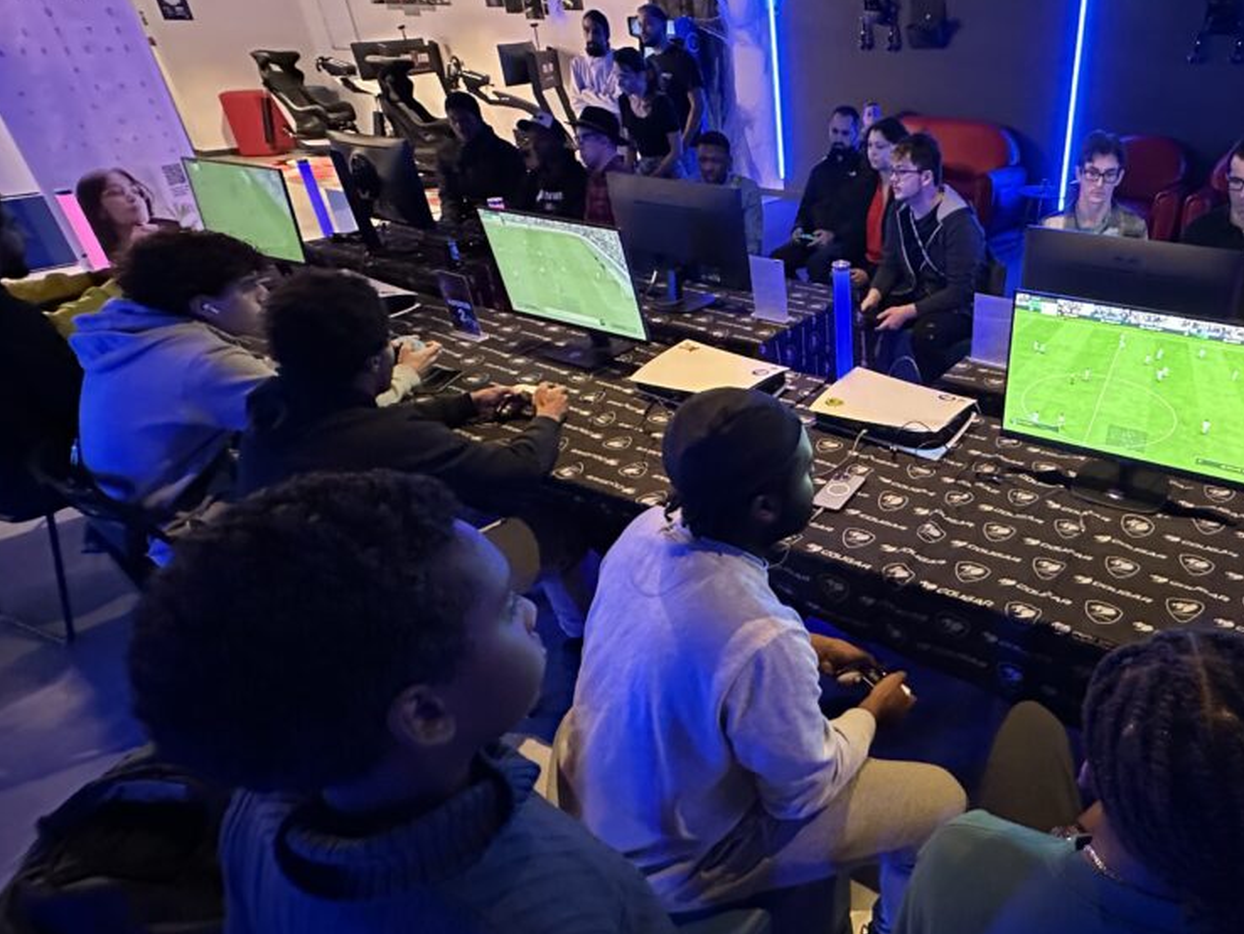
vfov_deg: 61.1
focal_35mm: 22
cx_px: 910
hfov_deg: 71.9
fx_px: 791
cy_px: 480
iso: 1000
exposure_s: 1/34
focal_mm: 2.22
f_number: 2.2
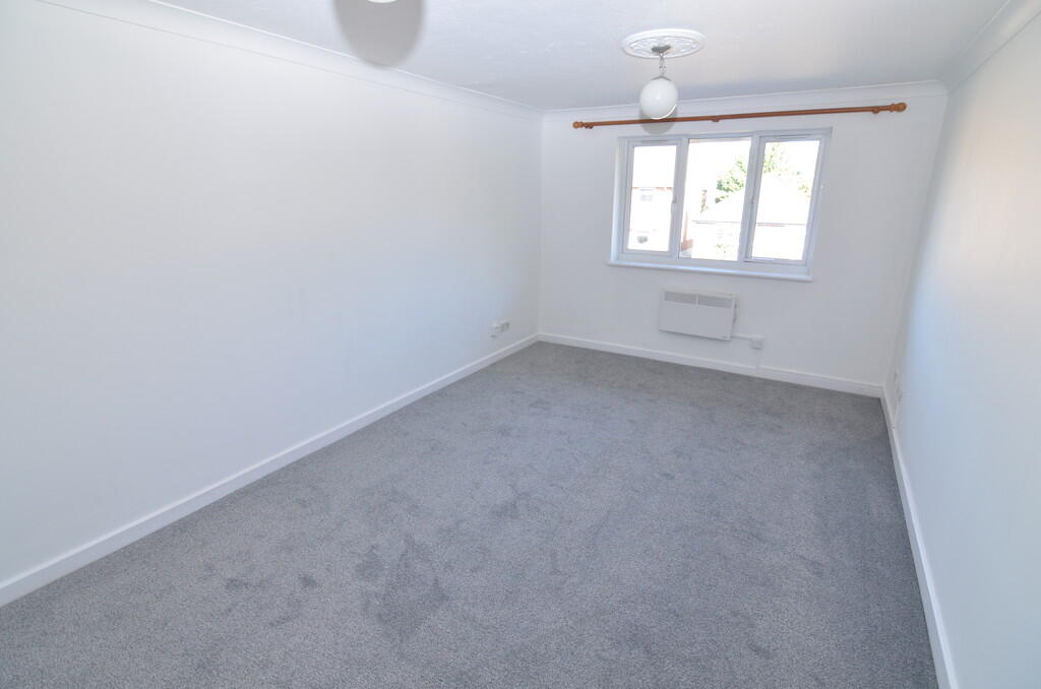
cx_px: 520
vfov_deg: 71.8
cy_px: 344
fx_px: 476
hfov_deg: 95.1
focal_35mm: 16
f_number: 4.5
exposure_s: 1/80
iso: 400
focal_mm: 11
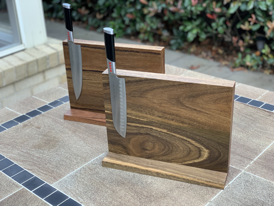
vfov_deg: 28.0
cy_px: 103
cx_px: 137
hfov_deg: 36.8
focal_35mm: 52
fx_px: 412
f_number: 2.4
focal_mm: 6
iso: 125
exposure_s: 1/104
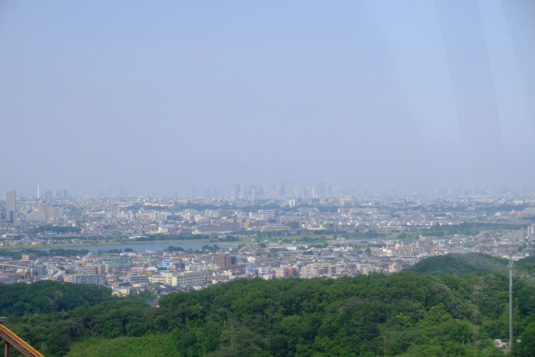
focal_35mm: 83
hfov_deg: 24.5
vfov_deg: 16.5
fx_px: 1234
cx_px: 268
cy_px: 178
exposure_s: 1/320
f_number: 8
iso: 200
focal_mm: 55
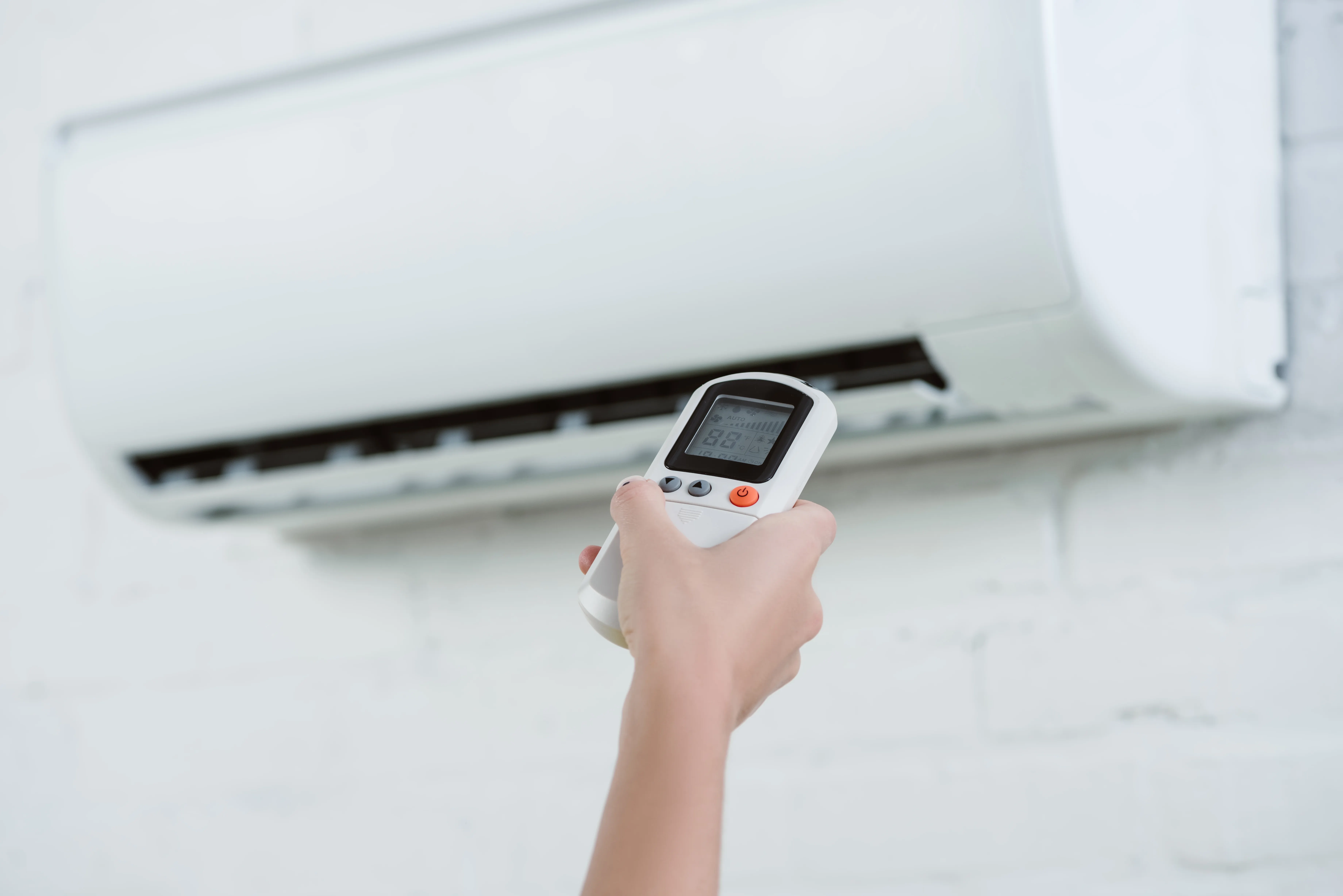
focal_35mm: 105
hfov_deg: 19.5
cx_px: 672
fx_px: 3918
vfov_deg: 13.1
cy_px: 448
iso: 320
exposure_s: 1/160
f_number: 8
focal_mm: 105
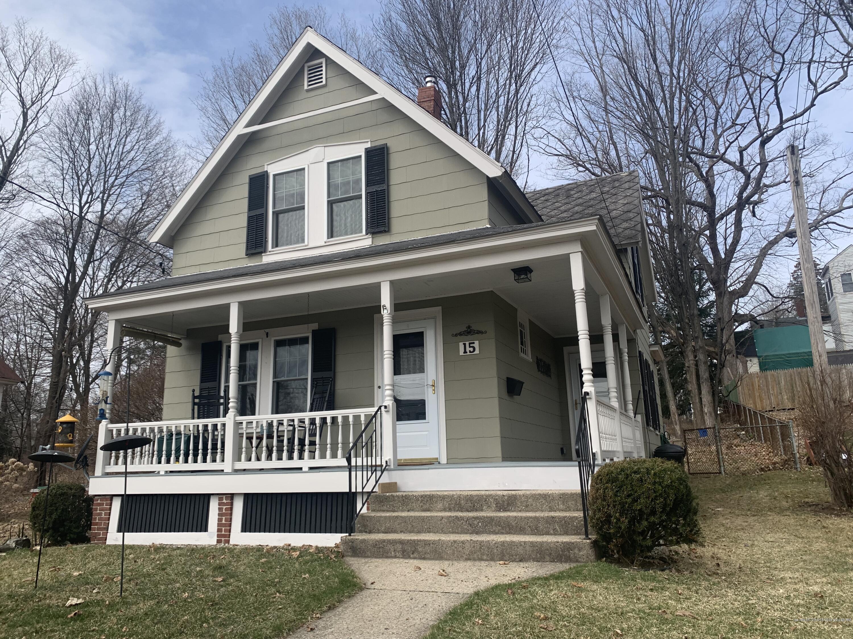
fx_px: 641
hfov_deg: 67.3
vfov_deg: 53.1
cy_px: 320
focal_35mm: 26
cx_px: 426
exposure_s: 1/1812
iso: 25
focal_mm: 4.25
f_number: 1.8
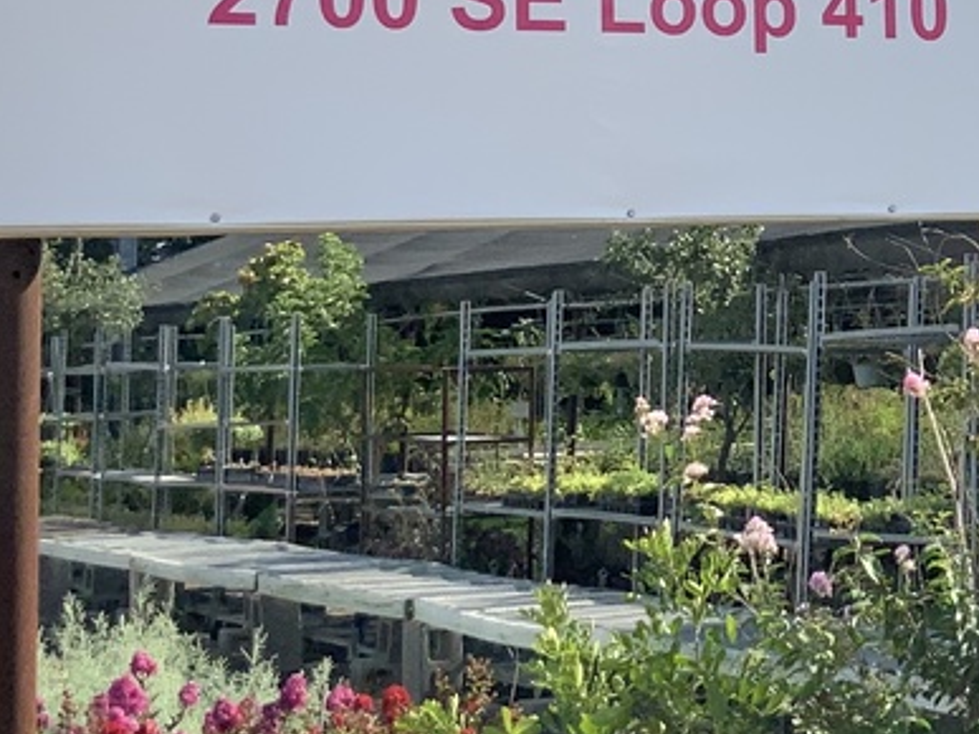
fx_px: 3053
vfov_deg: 13.5
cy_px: 20
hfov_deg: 17.1
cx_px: 1278
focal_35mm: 108
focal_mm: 3
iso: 16
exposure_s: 1/1730
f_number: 1.8
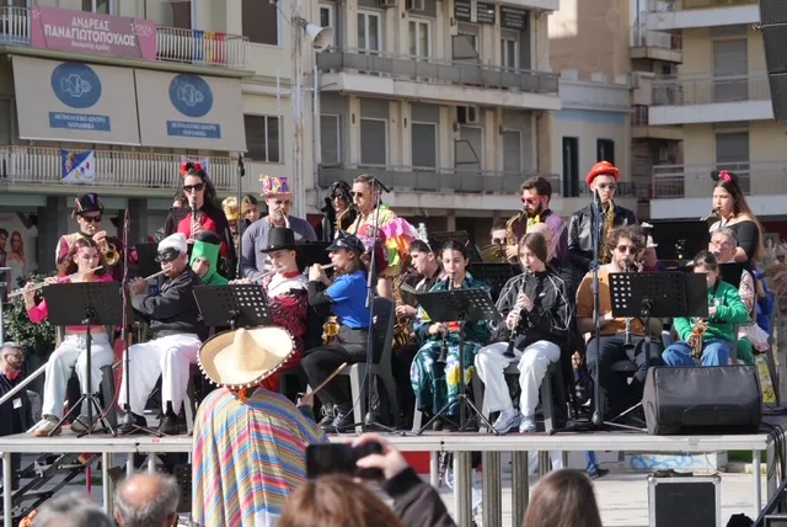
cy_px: 264
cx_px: 394
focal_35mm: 115
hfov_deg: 17.8
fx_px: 2516
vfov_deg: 11.9
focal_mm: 115
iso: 125
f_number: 8
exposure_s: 1/200
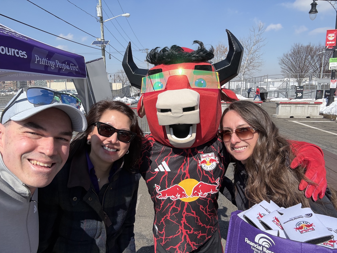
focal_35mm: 23
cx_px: 168
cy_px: 126
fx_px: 224
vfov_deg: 58.9
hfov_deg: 73.9
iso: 25
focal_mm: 2.69
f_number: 1.9
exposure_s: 1/1284
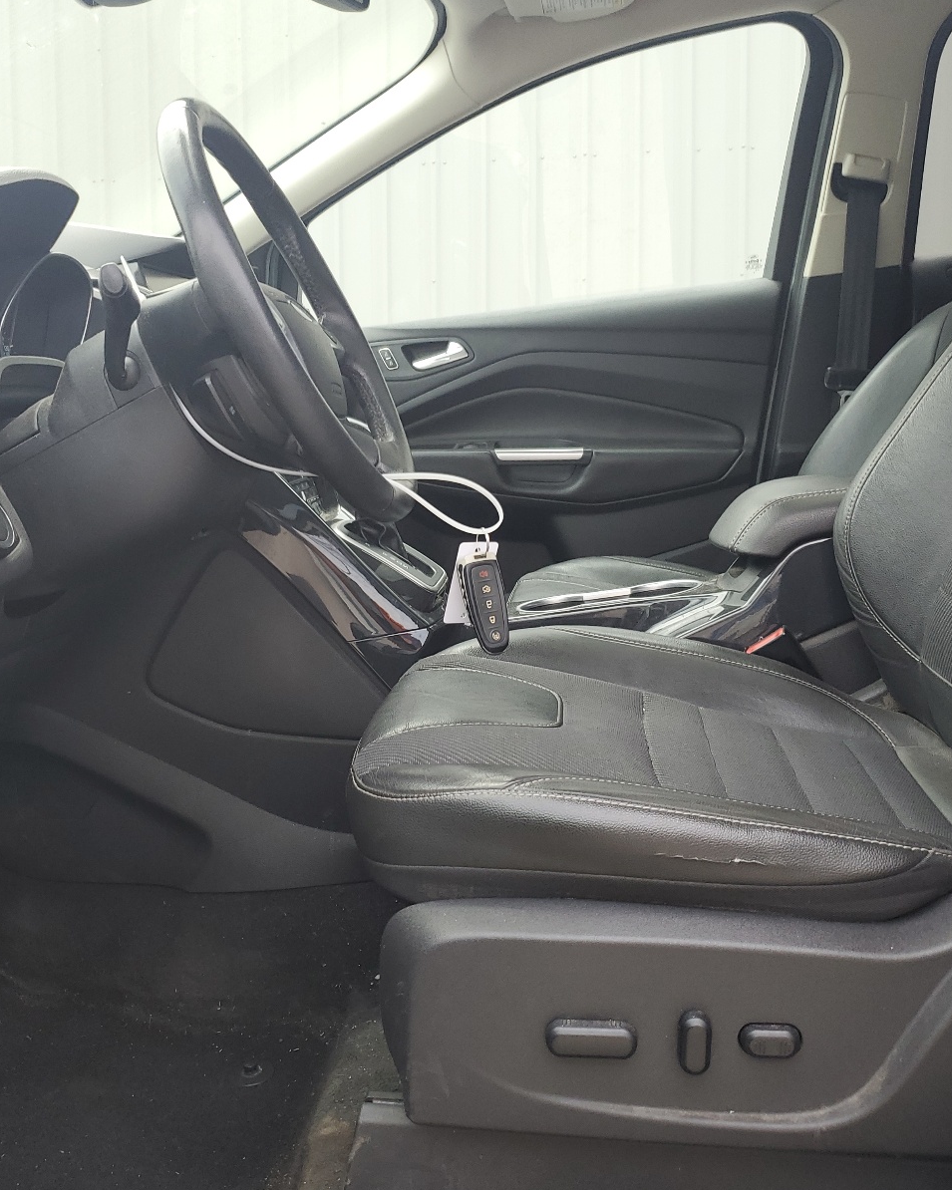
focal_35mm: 34
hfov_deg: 43.2
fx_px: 1198
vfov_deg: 52.8
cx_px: 409
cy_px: 596
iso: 50
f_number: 1.5
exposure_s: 1/476
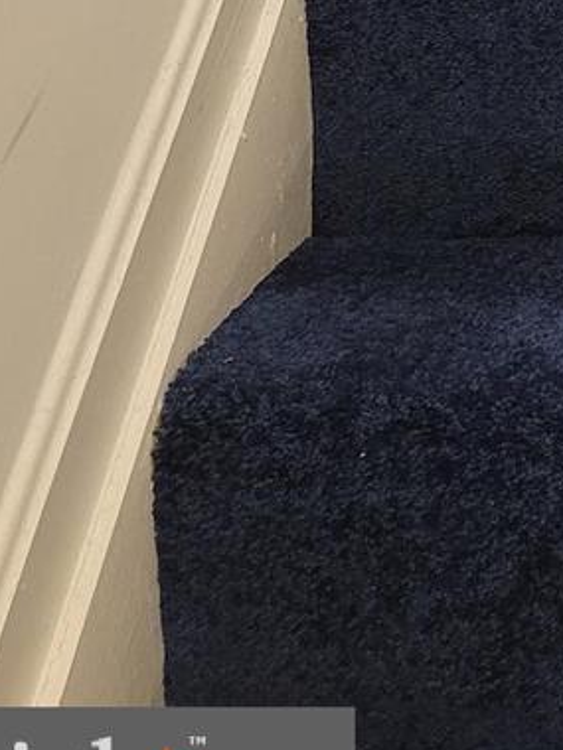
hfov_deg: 13.3
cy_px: -647
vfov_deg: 16.1
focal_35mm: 101
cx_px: 1000
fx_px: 2190
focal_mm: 7
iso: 320
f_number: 1.8
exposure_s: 1/39
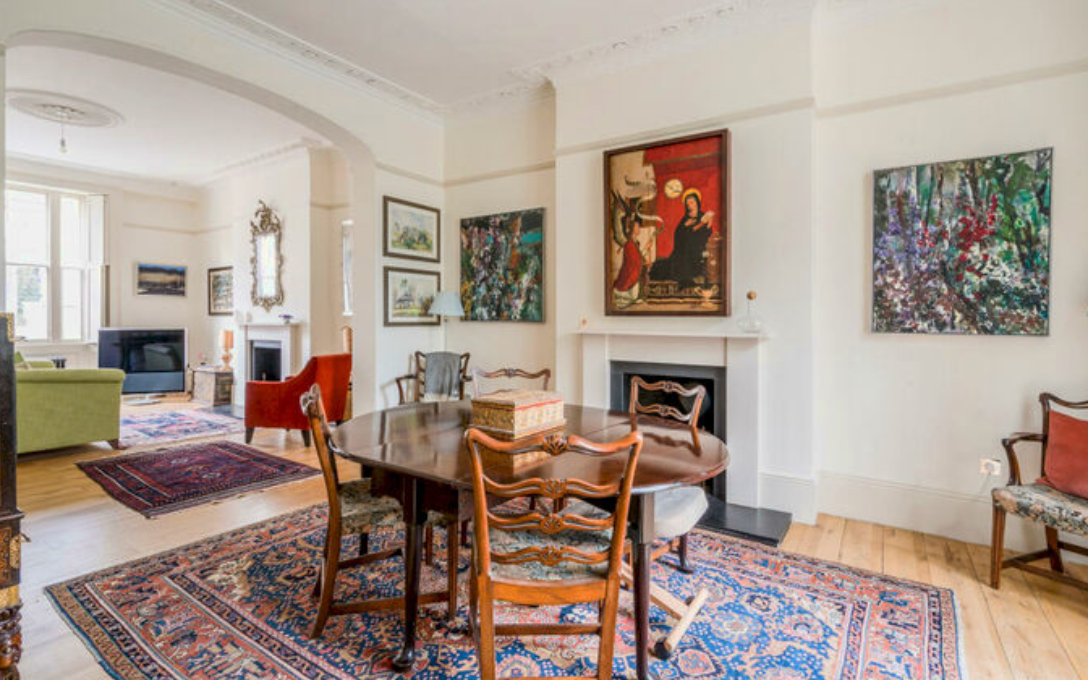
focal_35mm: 17
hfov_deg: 94.3
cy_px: 325
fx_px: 504
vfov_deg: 68.0
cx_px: 560
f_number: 16
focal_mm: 16
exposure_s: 1.3
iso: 400
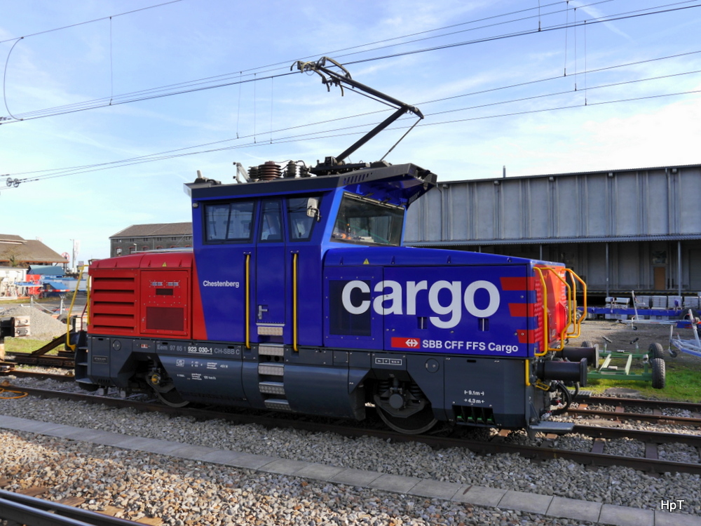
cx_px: 350
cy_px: 263
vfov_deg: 46.8
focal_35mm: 30
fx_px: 608
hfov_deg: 60.0
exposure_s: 1/320
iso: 160
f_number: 5.6
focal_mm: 15
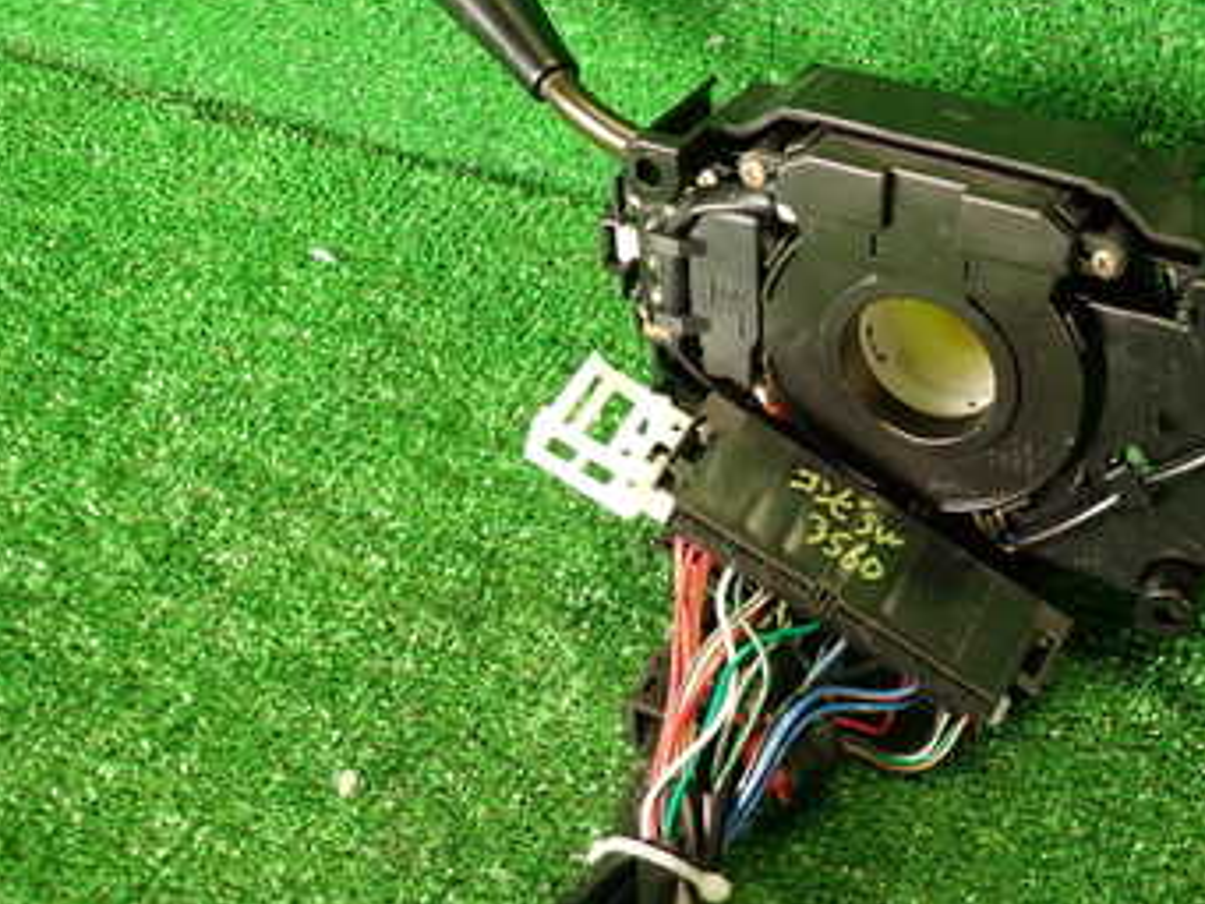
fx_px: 1532
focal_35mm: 44
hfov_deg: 40.4
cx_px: 1032
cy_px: 463
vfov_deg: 32.9
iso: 200
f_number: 2
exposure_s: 1/30
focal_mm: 4.5
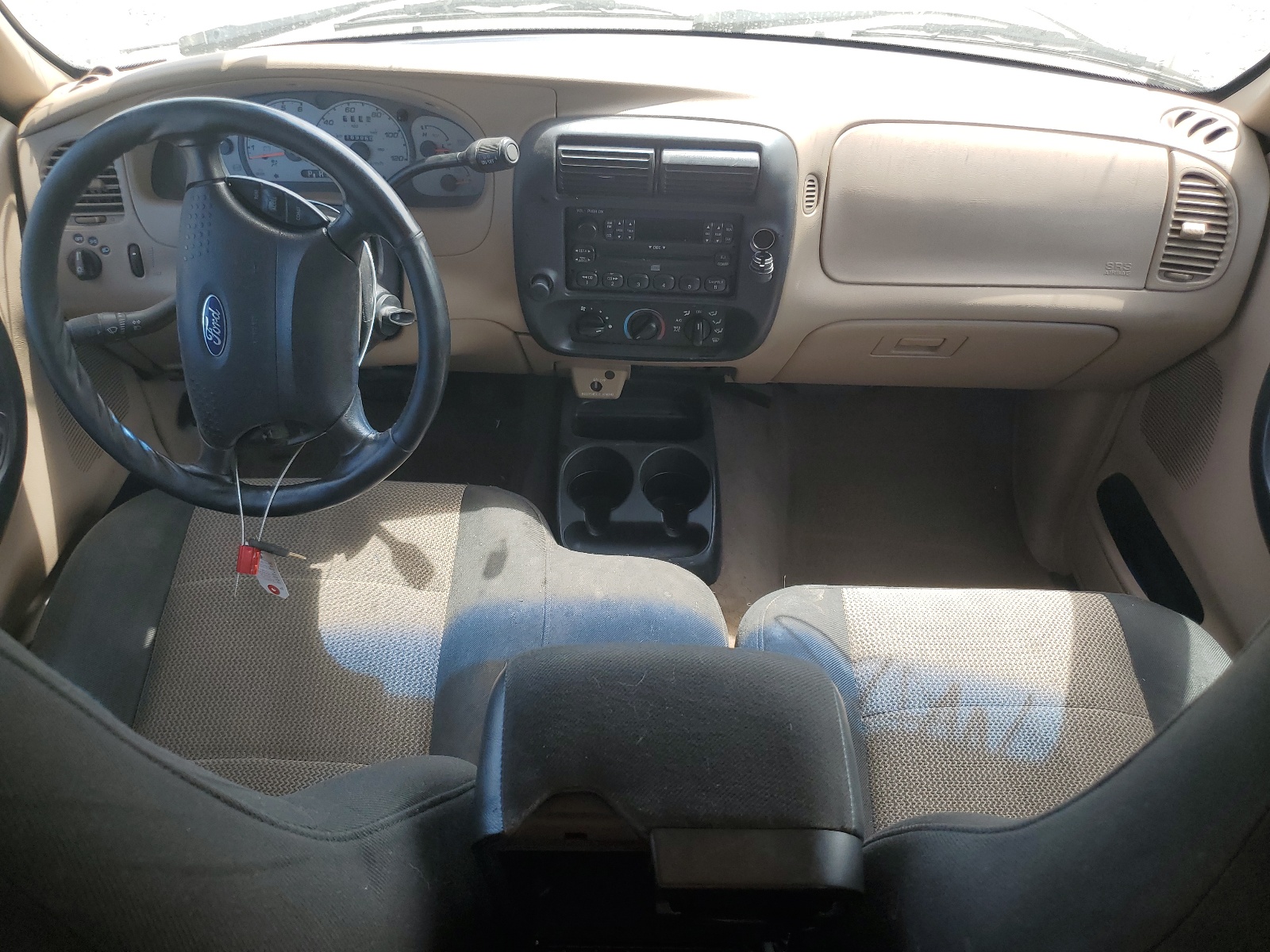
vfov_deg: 53.1
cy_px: 476
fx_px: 954
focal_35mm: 26
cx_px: 635
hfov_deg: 67.3
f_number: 1.5
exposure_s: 1/323
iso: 50
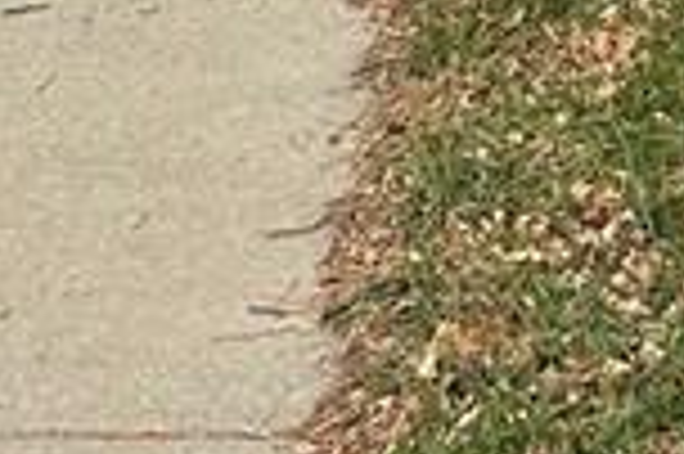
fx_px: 3454
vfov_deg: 6.4
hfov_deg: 11.2
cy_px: -1209
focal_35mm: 182
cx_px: 603
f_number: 1.5
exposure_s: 1/2353
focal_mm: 5.7
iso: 50
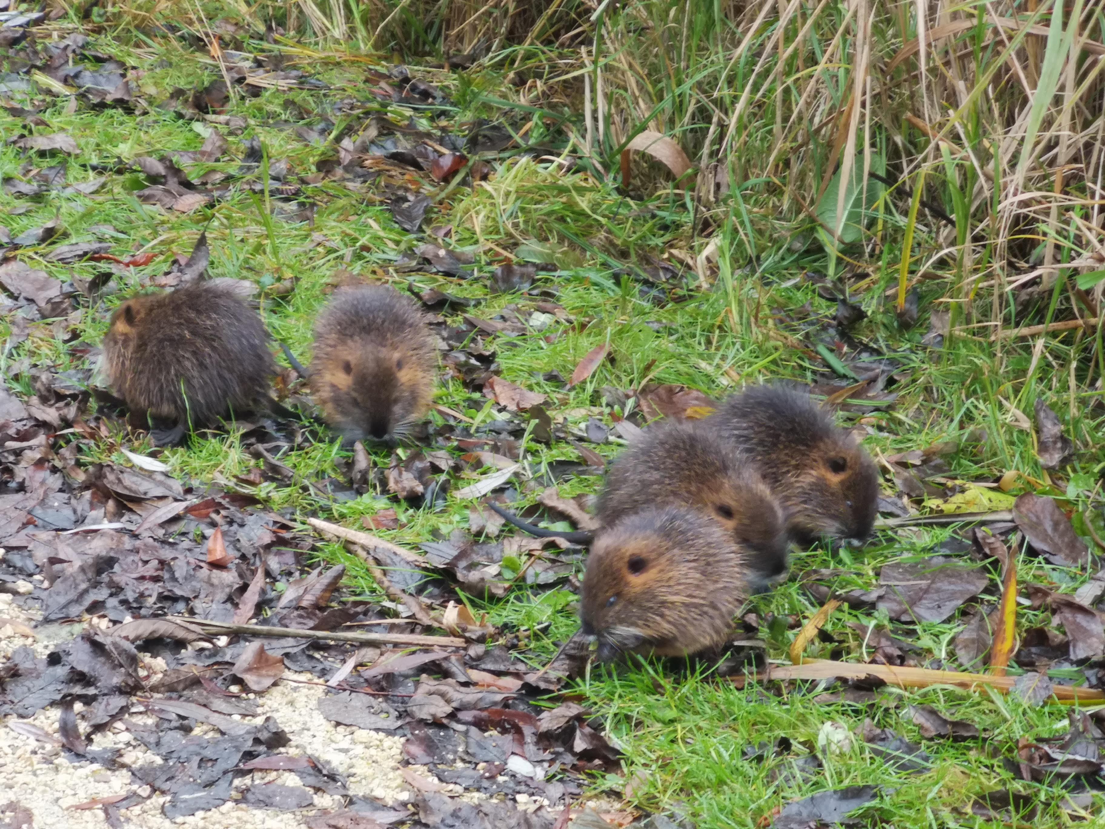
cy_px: 414
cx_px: 552
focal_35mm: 116
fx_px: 3703
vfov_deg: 12.8
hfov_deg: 17.0
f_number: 2.4
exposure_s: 1/33.3
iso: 125
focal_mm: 7.48
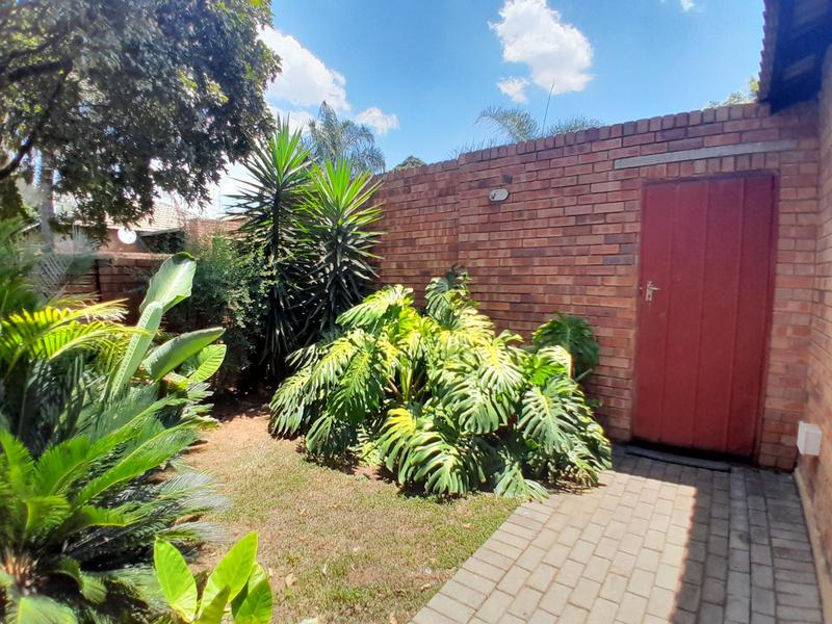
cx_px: 416
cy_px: 312
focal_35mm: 17
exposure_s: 1/702
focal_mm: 1.46
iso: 40
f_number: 2.2
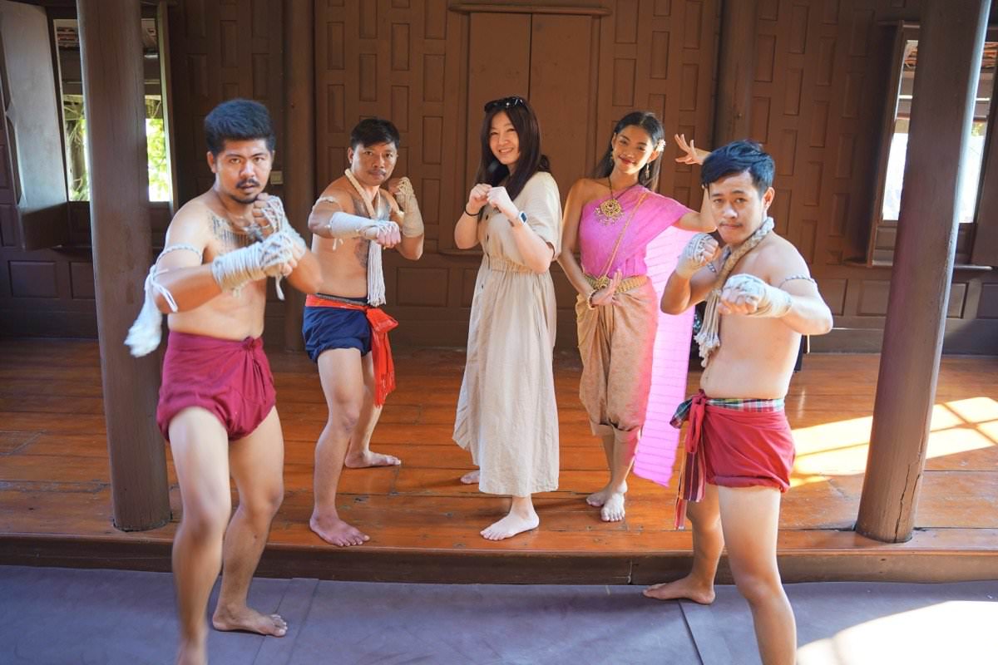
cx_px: 499
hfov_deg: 63.5
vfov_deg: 44.8
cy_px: 332
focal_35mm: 29
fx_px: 807
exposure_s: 1/30
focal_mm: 29.1
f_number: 2.8
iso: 100
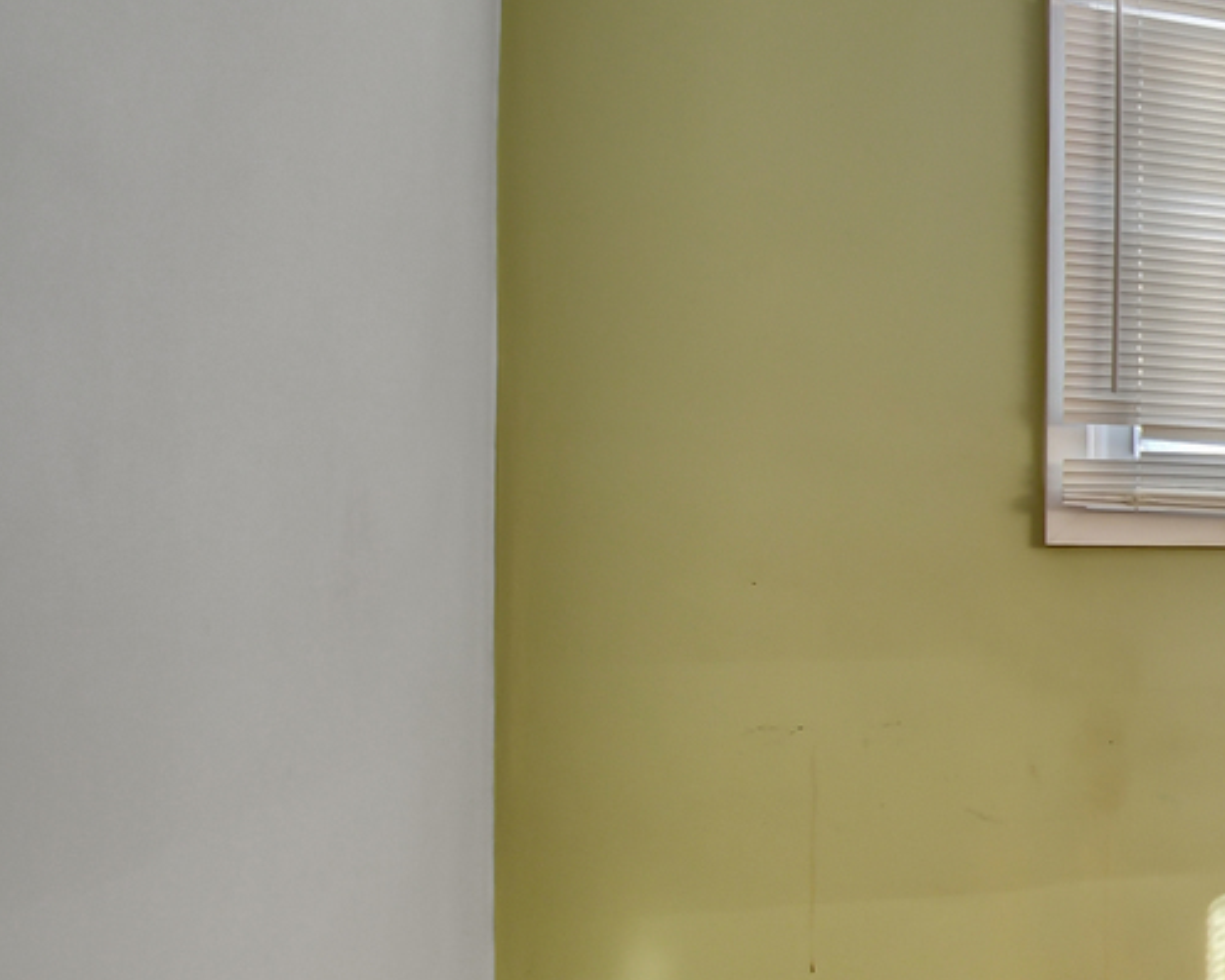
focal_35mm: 46
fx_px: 1668
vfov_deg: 32.8
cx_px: 1998
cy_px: 469
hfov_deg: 25.3
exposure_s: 1/50
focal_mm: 10
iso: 200
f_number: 3.5
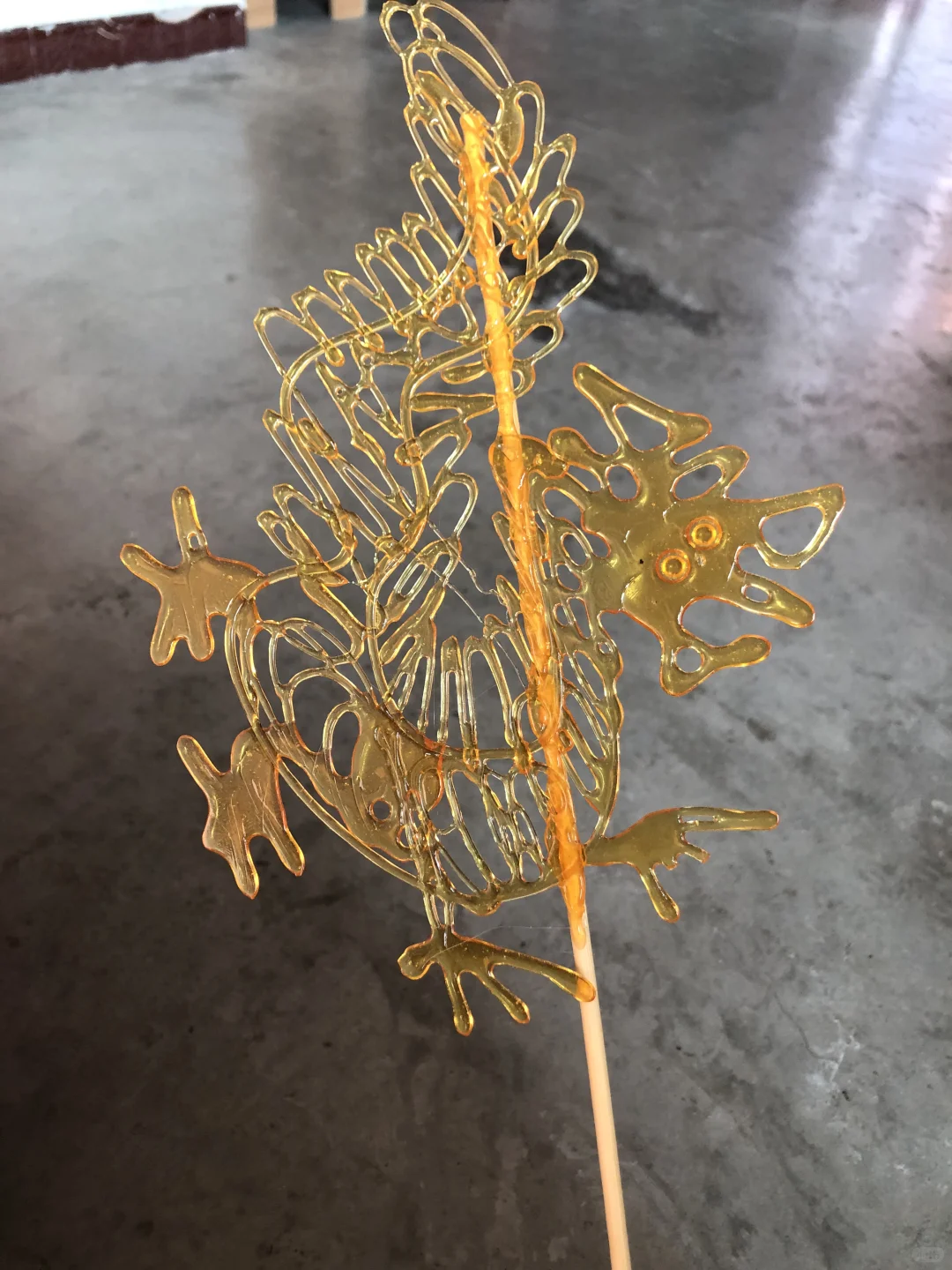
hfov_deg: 49.7
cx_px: 476
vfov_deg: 63.4
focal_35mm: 28
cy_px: 635
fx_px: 1027
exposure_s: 1/17
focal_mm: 3.99
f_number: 1.8
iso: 40
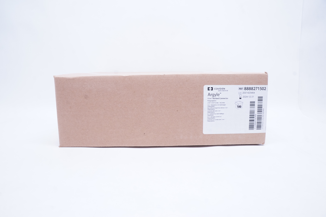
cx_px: 163
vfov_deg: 47.8
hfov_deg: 67.4
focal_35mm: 27
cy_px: 108
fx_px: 244
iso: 800
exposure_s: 1/20
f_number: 11
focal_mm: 18
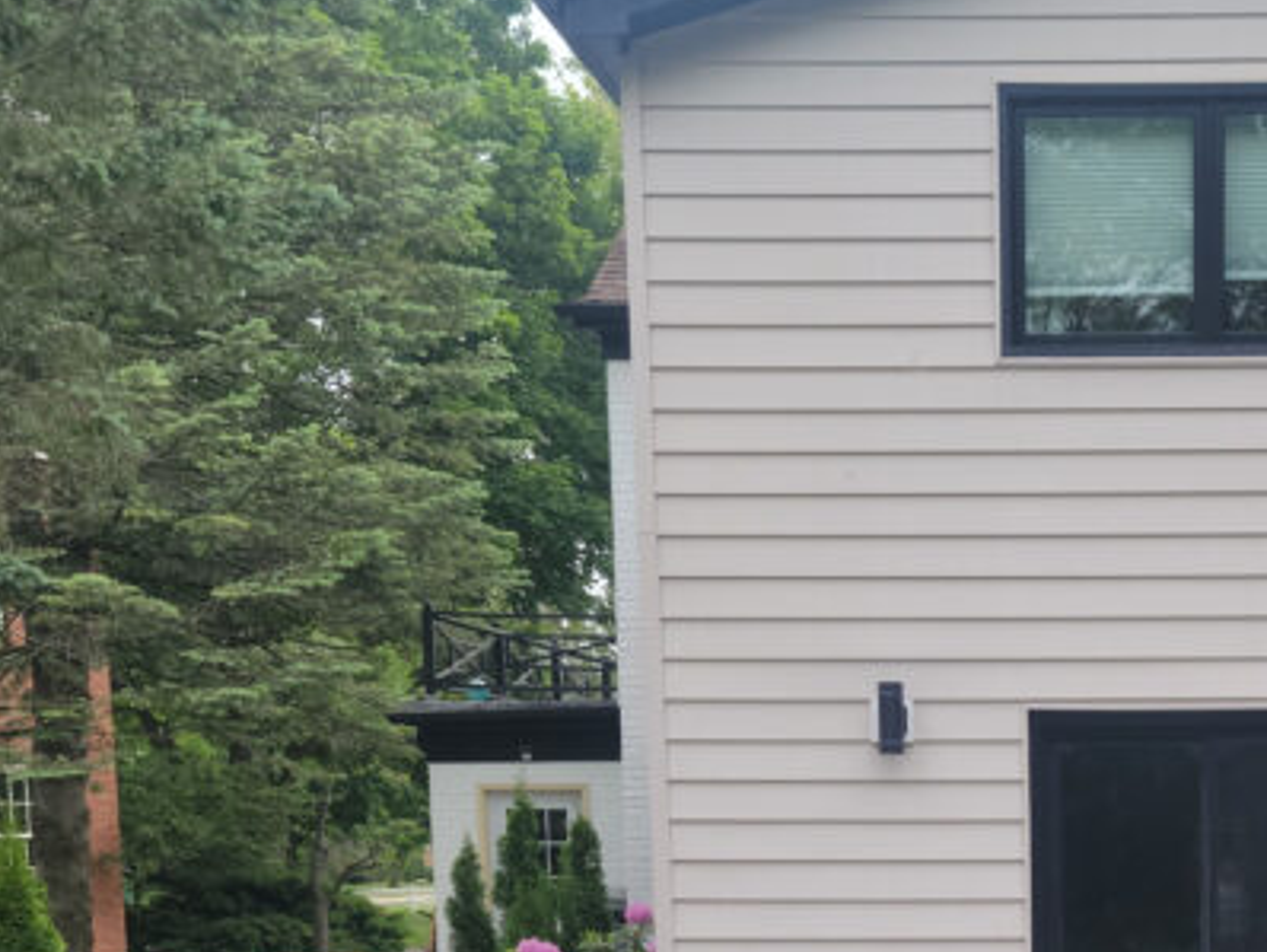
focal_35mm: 72
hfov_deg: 25.9
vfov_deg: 19.3
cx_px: 1194
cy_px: 1146
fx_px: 2637
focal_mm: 5.9
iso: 25
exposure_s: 1/140
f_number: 2
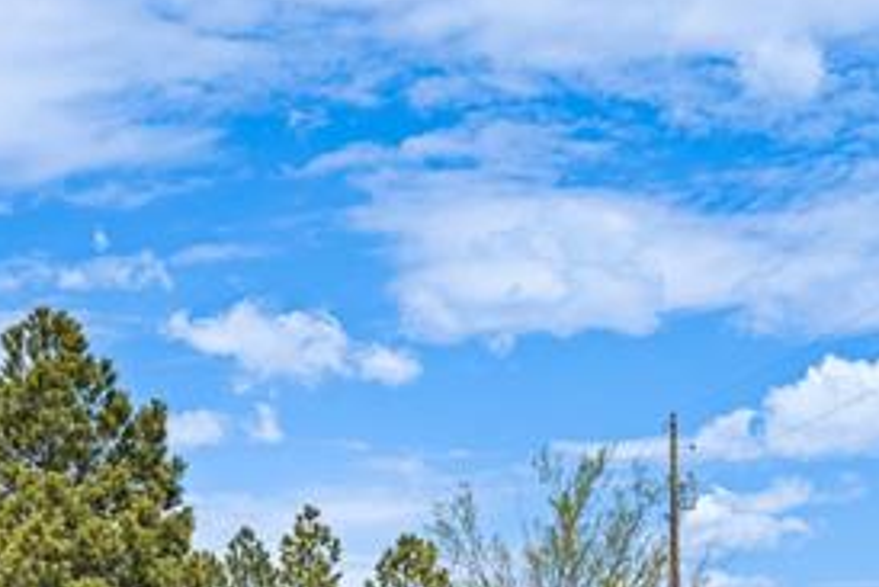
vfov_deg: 17.3
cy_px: 606
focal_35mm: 77
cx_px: 244
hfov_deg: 26.0
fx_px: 1881
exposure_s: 1/320
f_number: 7.1
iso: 250
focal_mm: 33
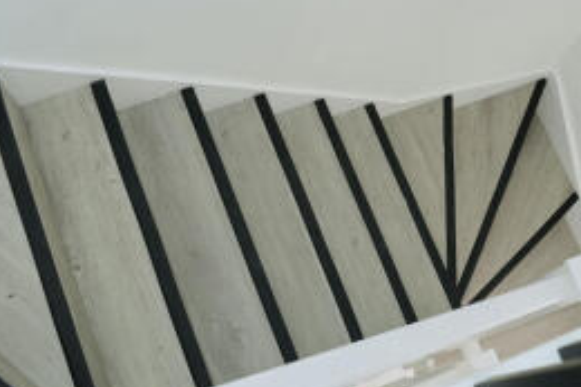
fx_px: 710
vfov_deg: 30.1
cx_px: 308
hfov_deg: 44.5
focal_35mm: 44
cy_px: 274
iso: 1600
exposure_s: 1/125
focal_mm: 24
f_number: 4
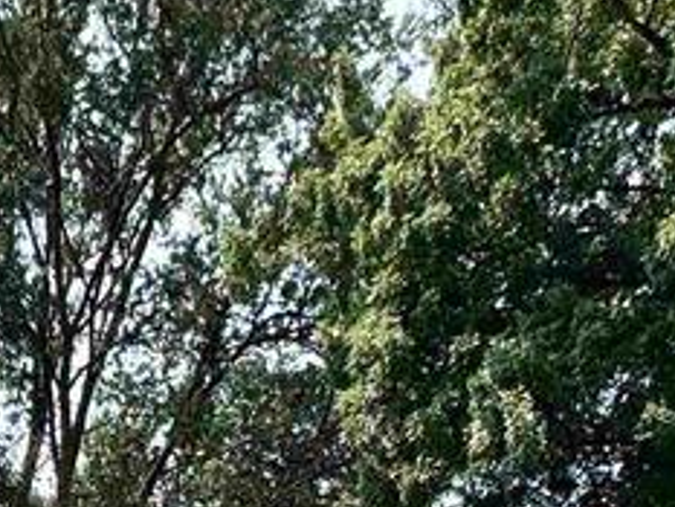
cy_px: 1330
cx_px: 61
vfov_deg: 12.8
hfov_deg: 24.6
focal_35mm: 77
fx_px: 1502
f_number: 2.2
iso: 50
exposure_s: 1/1709
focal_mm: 2.22
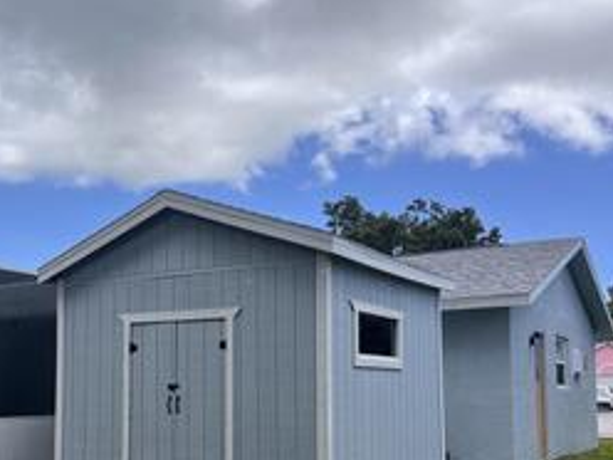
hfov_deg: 44.2
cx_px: 213
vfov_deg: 33.9
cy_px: 324
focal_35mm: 42
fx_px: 744
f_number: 1.5
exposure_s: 1/3571
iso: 50
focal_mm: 5.7
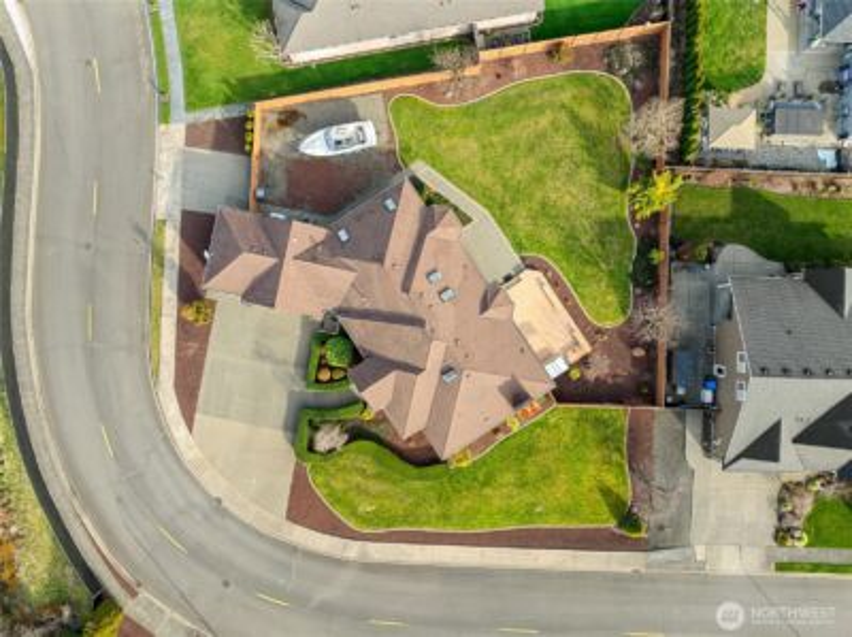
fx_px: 590
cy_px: 318
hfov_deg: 71.7
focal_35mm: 24
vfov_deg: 56.7
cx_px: 426
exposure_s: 1/240
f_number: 2.8
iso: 100
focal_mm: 12.29
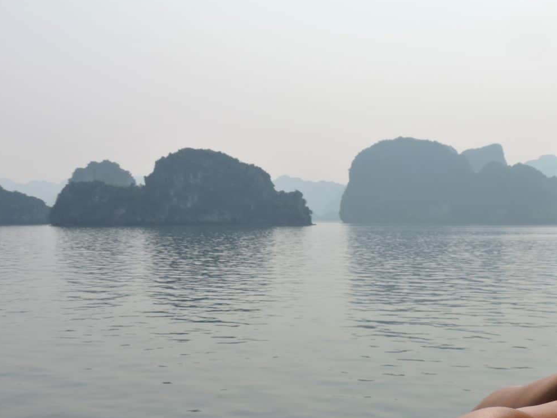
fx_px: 773
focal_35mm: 48
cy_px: 216
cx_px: 384
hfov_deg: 39.0
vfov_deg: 30.3
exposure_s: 1/1250
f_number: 4
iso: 80
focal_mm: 5.8
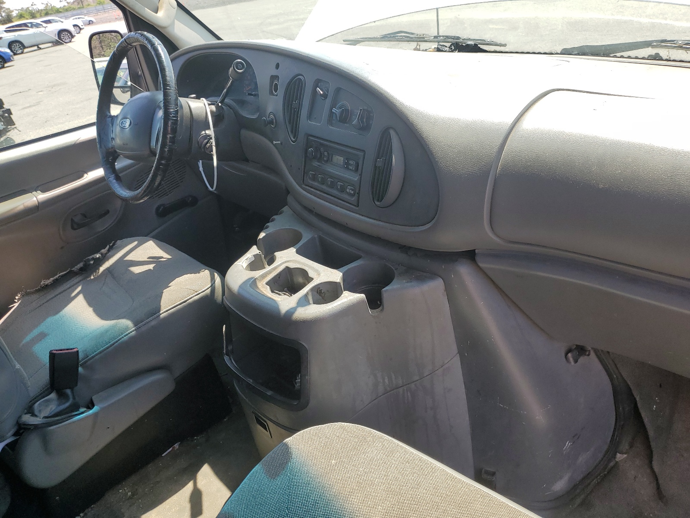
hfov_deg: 67.3
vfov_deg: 53.1
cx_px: 345
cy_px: 259
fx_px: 518
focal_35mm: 26
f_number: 1.5
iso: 50
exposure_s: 1/769
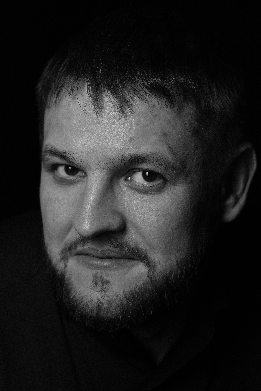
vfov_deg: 18.1
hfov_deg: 12.1
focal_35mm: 113
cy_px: 196
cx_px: 130
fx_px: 1229
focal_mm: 75
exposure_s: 1/180
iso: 800
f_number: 4
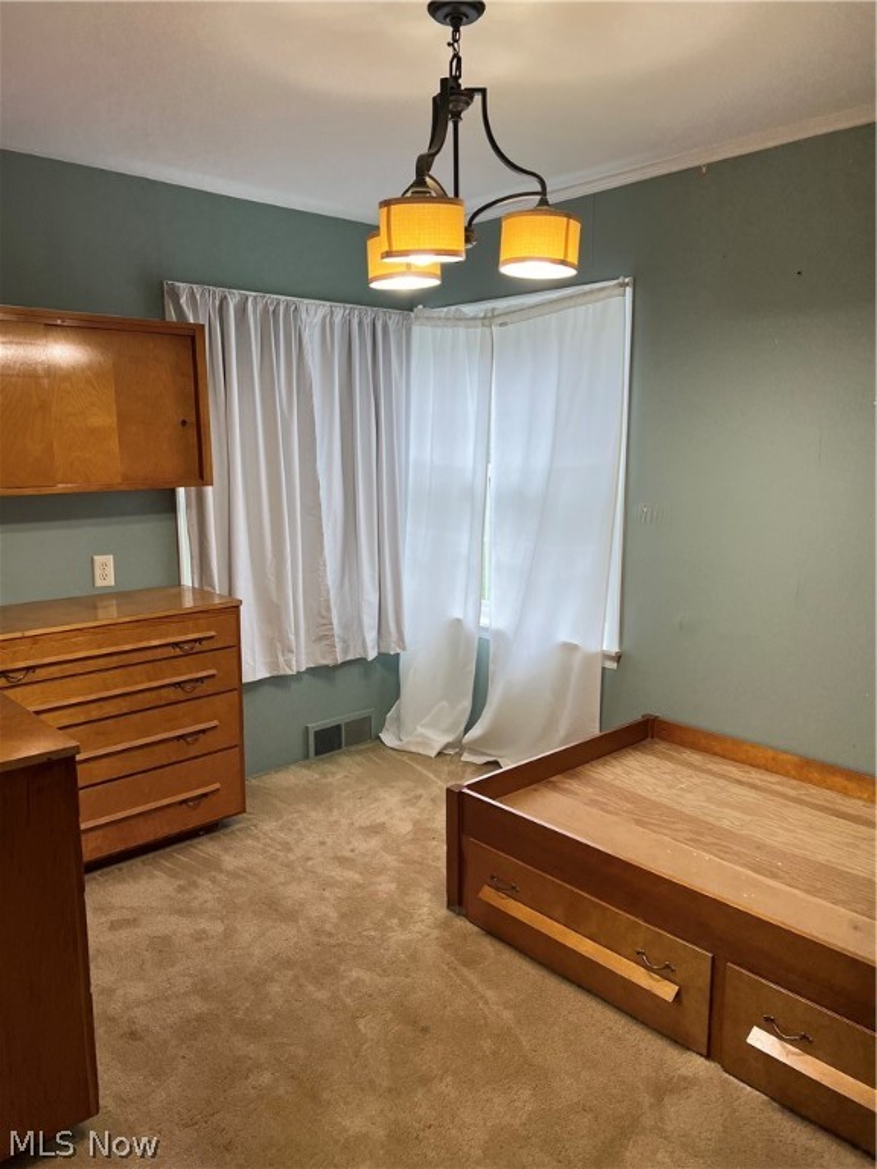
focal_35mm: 26
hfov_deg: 53.1
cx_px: 438
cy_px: 584
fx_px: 878
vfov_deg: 67.3
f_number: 1.5
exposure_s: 1/156
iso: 40
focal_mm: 5.7
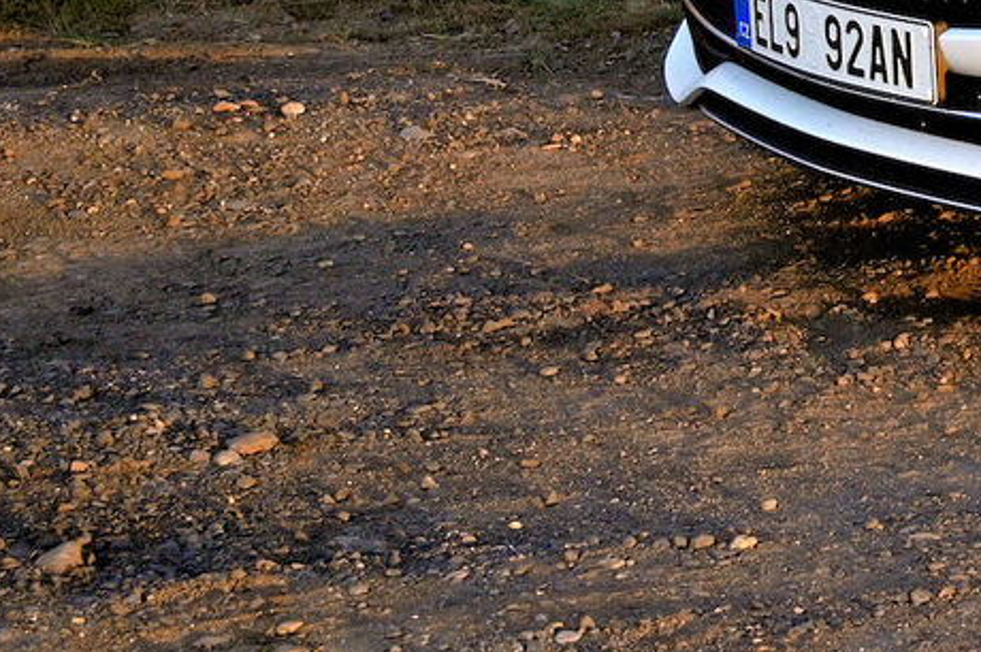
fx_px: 3923
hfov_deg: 12.8
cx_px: 1851
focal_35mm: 144
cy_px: -395
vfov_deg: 9.2
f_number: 4
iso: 100
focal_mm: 34.5
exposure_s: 1/1000
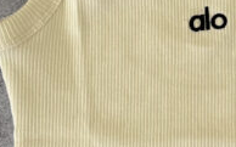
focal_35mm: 105
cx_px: 221
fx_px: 675
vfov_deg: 12.4
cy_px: 55
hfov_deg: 19.4
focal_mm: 6.76
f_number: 1.78
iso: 160
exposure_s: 1/121
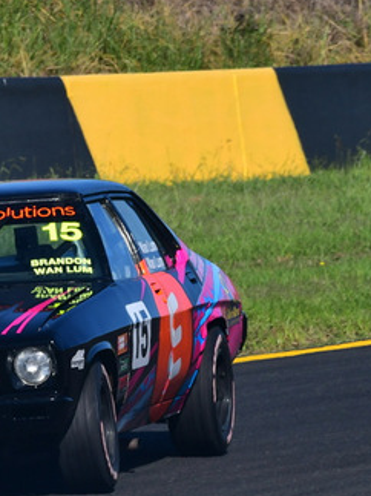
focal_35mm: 1108
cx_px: 12
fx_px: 15844
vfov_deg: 1.8
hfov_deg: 1.3
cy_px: 252
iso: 400
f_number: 13
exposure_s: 1/640
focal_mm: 310
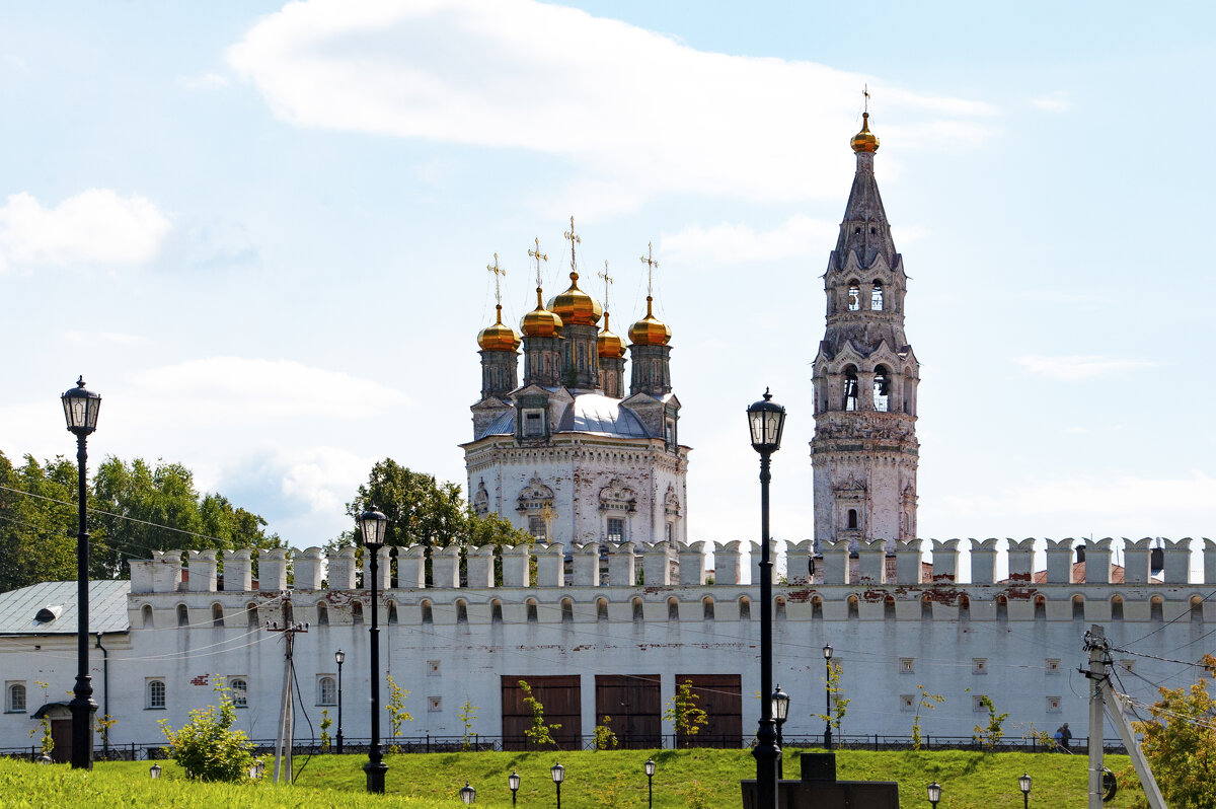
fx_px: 3797
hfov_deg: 18.2
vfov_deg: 12.2
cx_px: 608
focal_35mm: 112
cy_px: 404
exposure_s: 1/800
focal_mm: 75
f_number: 14
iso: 640
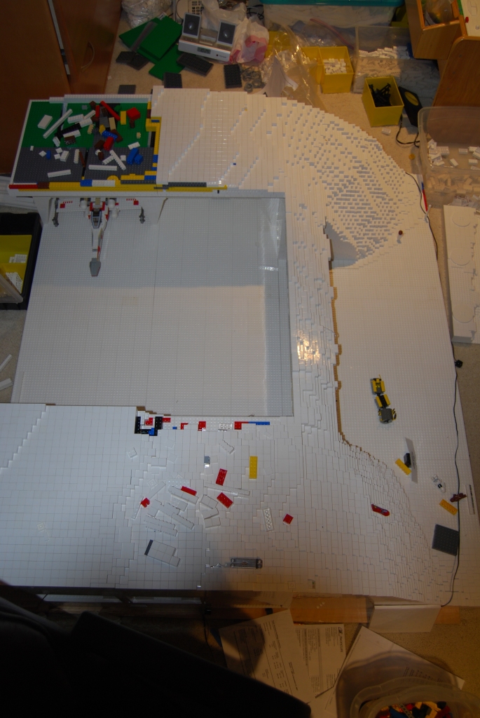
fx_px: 658
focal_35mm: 33
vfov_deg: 57.2
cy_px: 359
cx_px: 240
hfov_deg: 40.1
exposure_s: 1/60
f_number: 3.8
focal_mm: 22
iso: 200
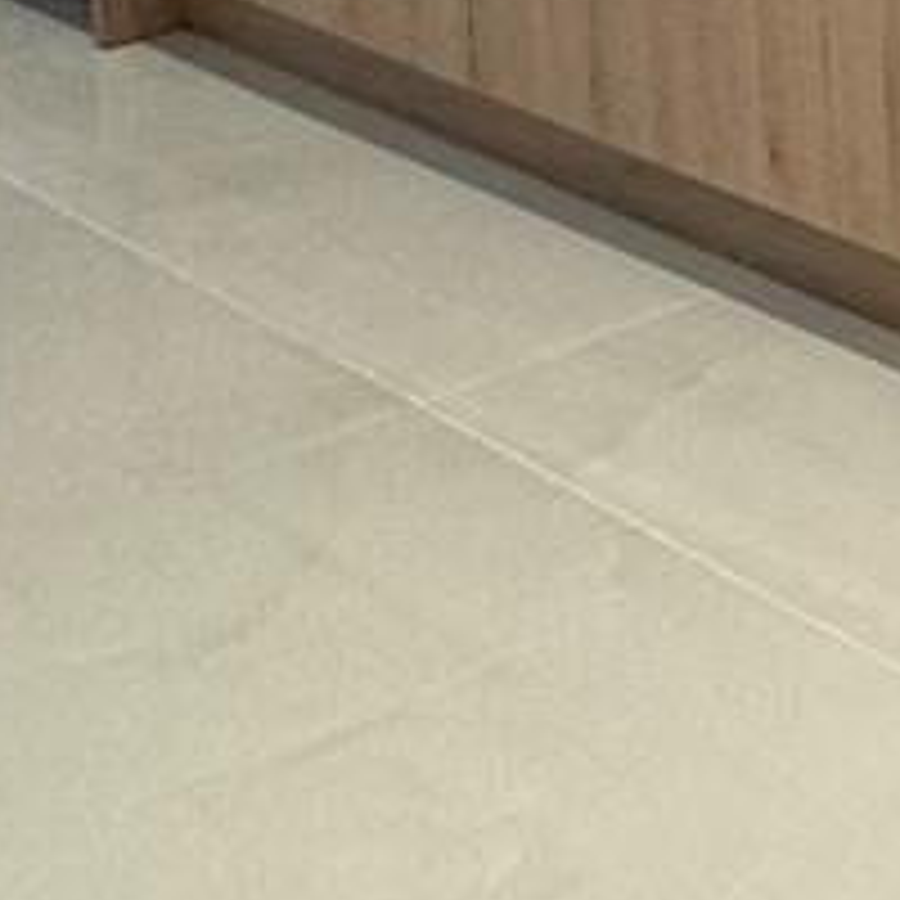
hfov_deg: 11.5
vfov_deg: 15.1
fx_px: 2912
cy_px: -756
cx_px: 2606
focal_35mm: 99
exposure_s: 1/103
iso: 125
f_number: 2.2
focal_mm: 2.22
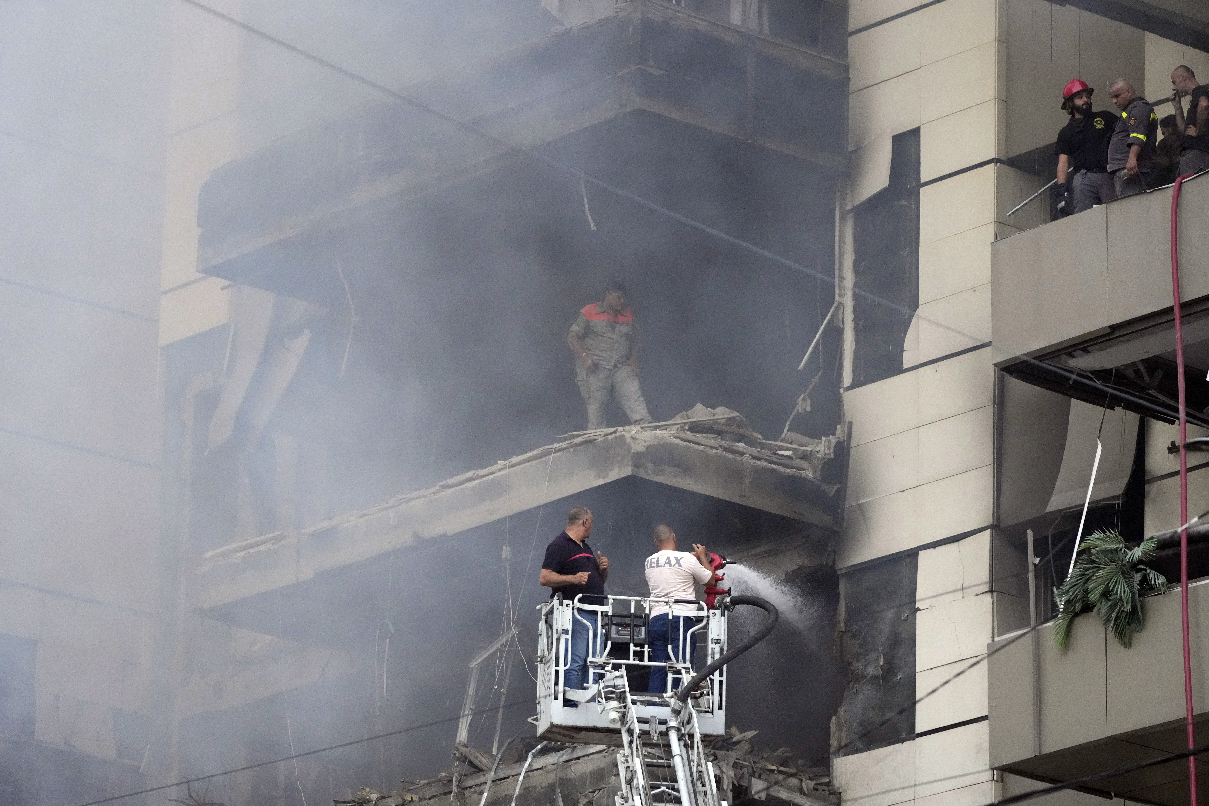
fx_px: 6716
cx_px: 604
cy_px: 403
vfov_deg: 6.9
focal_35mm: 200
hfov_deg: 10.3
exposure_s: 1/800
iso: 5000
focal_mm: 200
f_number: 4
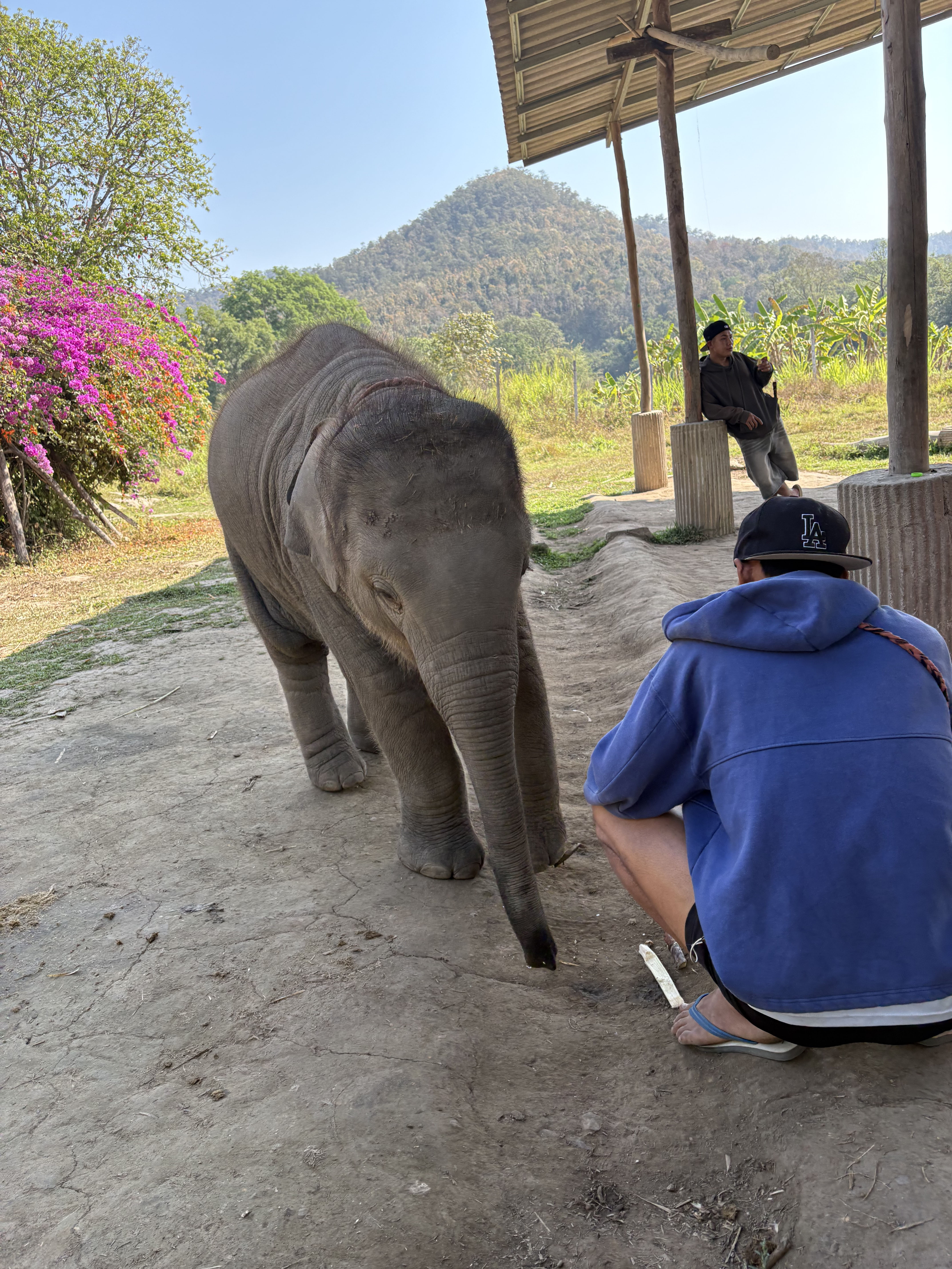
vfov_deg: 67.3
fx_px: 953
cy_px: 634
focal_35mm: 26
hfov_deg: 53.1
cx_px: 476
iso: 50
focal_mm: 5.96
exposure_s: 1/566
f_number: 1.6
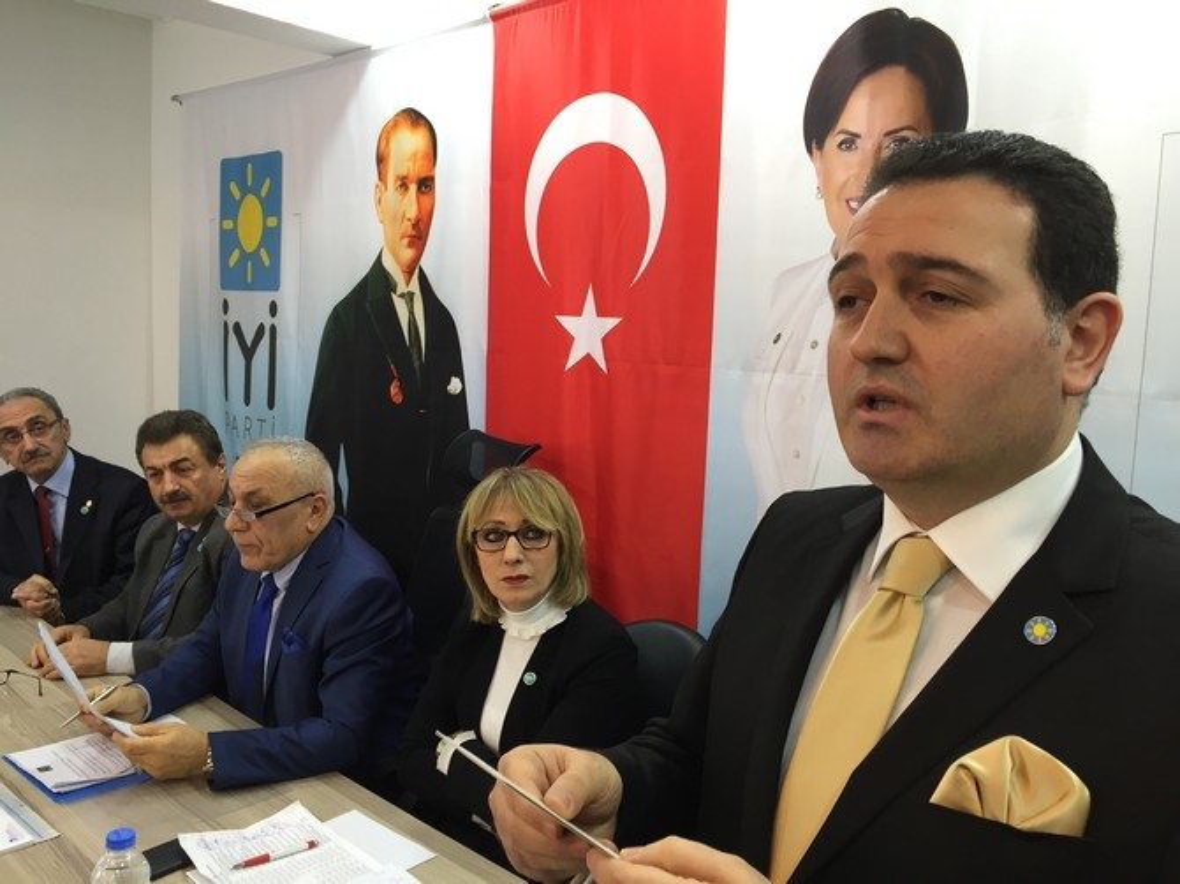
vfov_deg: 48.2
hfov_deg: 61.7
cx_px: 590
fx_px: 988
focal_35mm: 29
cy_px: 442
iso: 80
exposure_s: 1/33
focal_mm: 4.15
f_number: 2.2
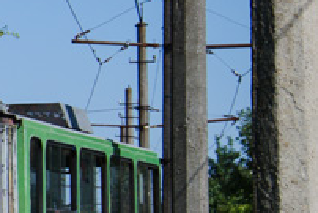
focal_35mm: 368
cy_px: 114
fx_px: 3250
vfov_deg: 3.7
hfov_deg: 5.4
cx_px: -398
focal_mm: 45
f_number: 5.6
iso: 100
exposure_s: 1/800
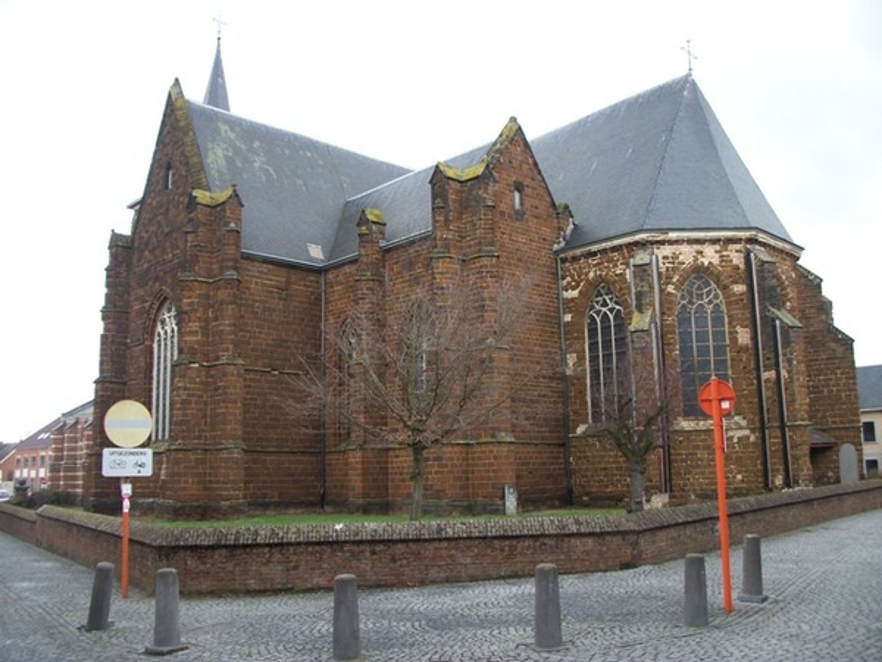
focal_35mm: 32
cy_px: 331
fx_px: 815
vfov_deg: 44.2
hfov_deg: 56.8
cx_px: 441
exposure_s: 1/160
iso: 80
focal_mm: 5.7
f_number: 2.9
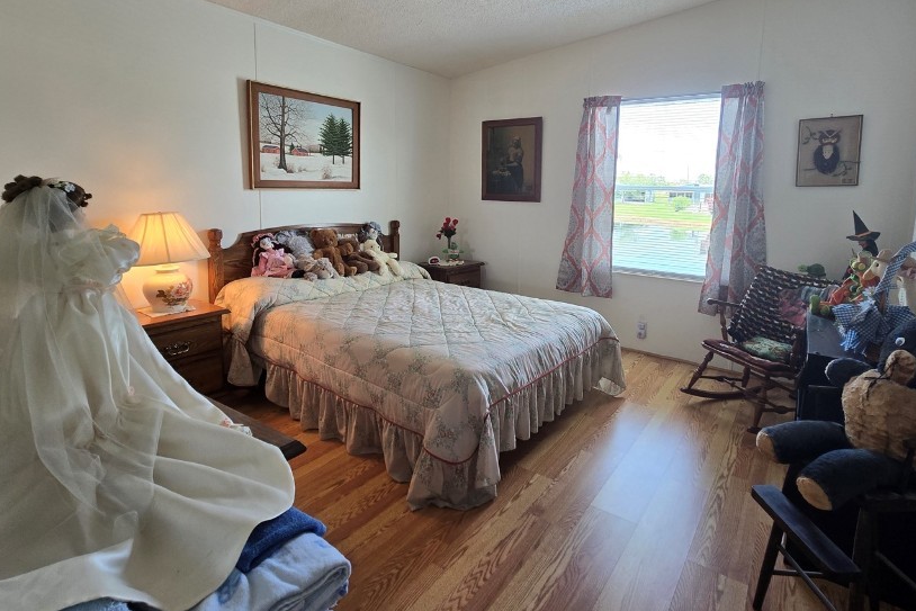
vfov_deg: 69.9
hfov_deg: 93.1
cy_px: 251
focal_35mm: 17
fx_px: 433
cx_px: 495
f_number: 2.2
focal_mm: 2.2
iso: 64
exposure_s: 1/60
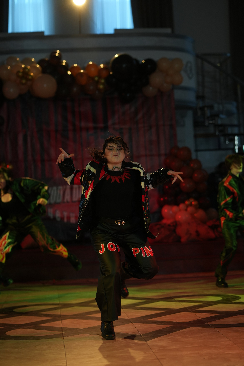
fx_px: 864
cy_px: 183
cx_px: 122
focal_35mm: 85
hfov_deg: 16.1
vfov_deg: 23.9
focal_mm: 85
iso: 800
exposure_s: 1/400
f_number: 2.2
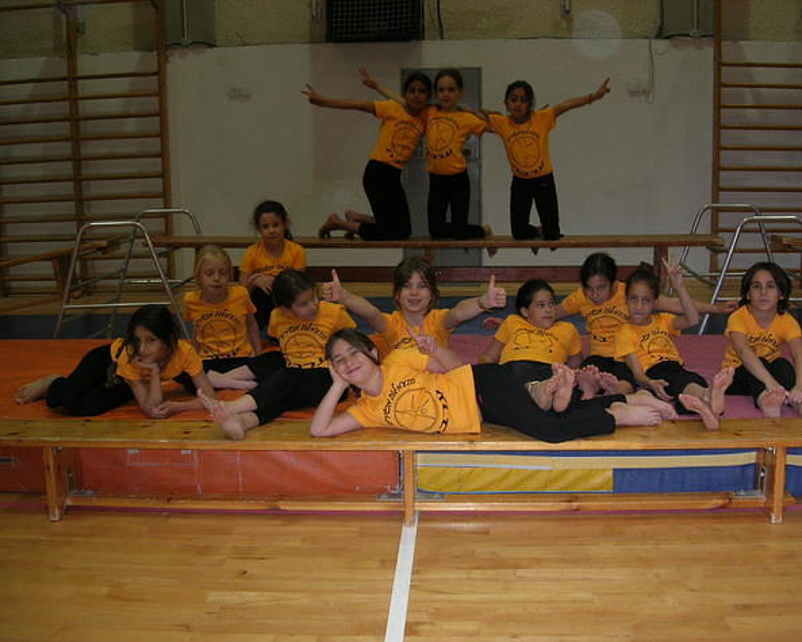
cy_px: 320
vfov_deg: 37.4
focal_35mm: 40
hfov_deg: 45.7
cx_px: 430
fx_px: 950
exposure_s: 1/60.1
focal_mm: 7.8
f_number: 2.8
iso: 93
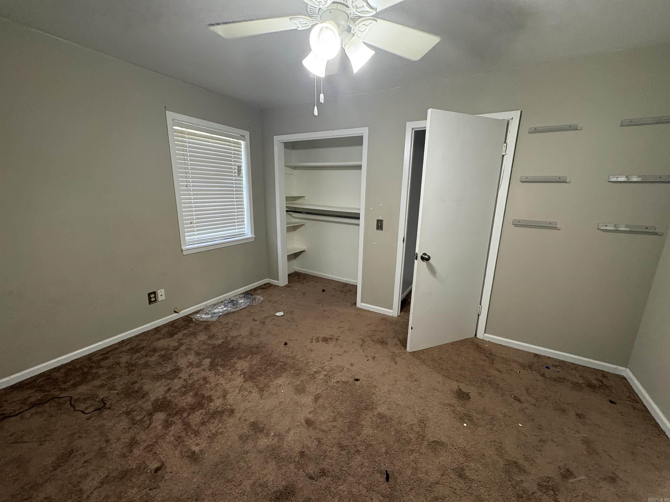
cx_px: 335
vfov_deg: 85.7
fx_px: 271
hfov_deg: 102.1
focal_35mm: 14
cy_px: 251
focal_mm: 2.22
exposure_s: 1/60
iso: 250
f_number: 2.2
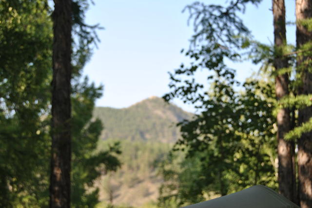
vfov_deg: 19.8
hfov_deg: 29.2
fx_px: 599
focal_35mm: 69
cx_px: 156
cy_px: 104
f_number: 5.6
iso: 100
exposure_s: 1/125
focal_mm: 46
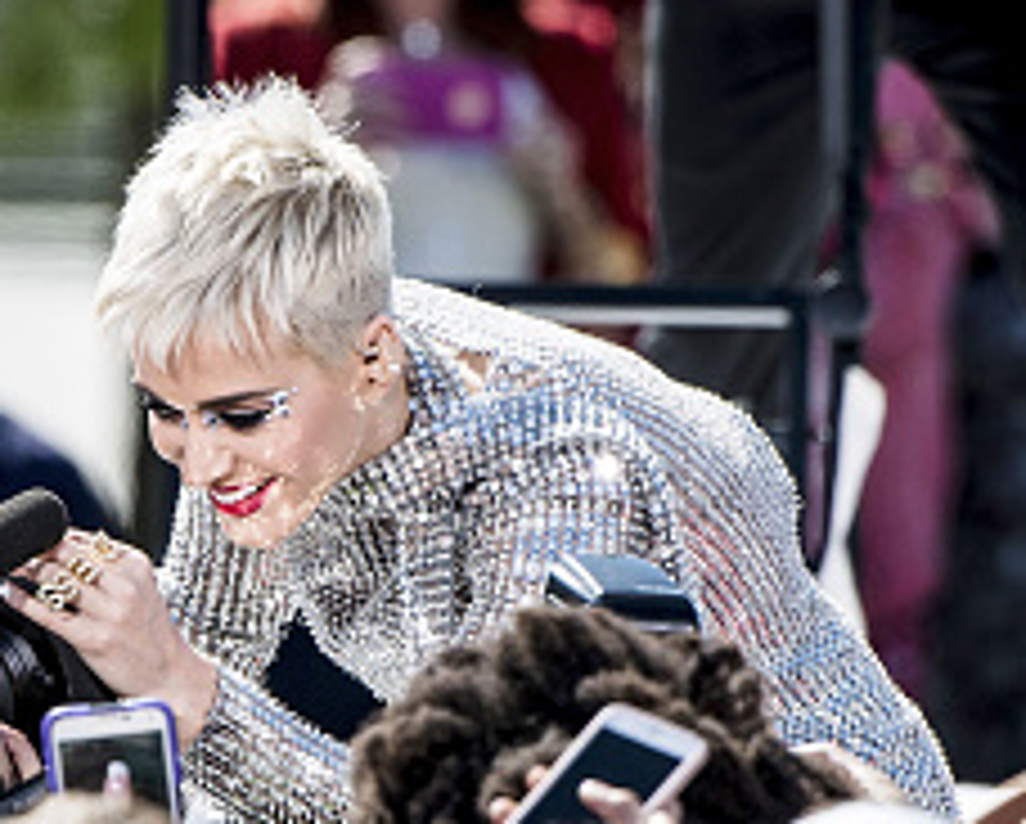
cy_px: 648
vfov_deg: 1.6
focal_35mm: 977
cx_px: 202
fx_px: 29705
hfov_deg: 2.0
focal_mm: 400
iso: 400
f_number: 6.3
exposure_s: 1/1250
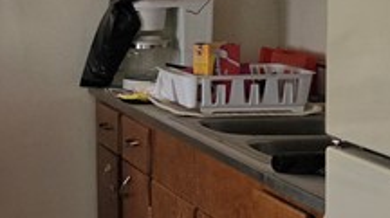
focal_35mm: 119
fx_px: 1229
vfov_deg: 10.1
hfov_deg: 14.4
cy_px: 45
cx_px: -435
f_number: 1.7
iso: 200
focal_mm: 6.3
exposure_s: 1/180
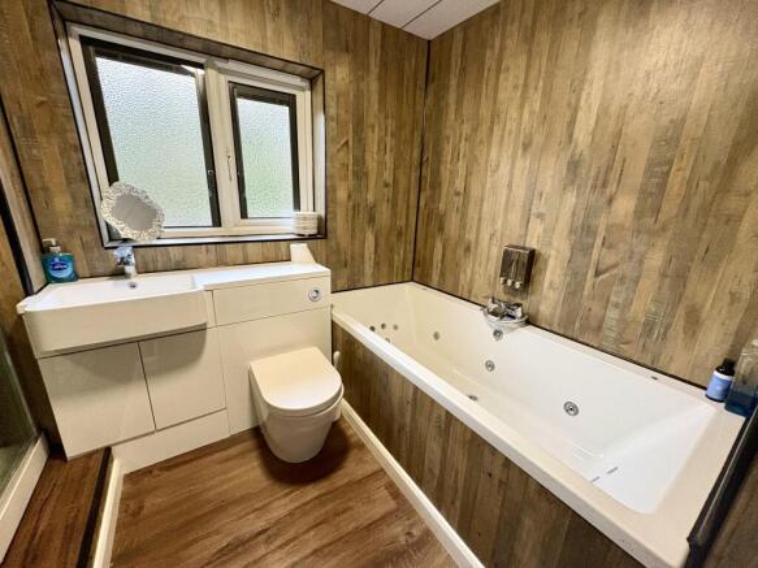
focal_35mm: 14
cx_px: 379
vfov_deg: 85.7
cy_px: 284
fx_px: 307
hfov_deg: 102.1
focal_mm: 2.22
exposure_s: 1/50
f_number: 2.2
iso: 500
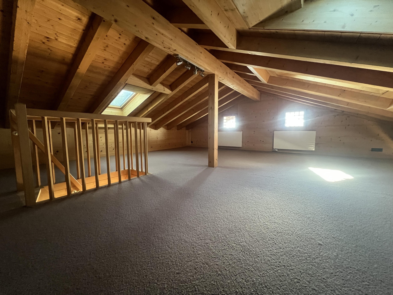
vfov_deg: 89.9
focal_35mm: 13
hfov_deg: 106.2
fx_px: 148
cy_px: 148
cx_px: 196
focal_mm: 1.57
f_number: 1.8
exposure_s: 1/60
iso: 800
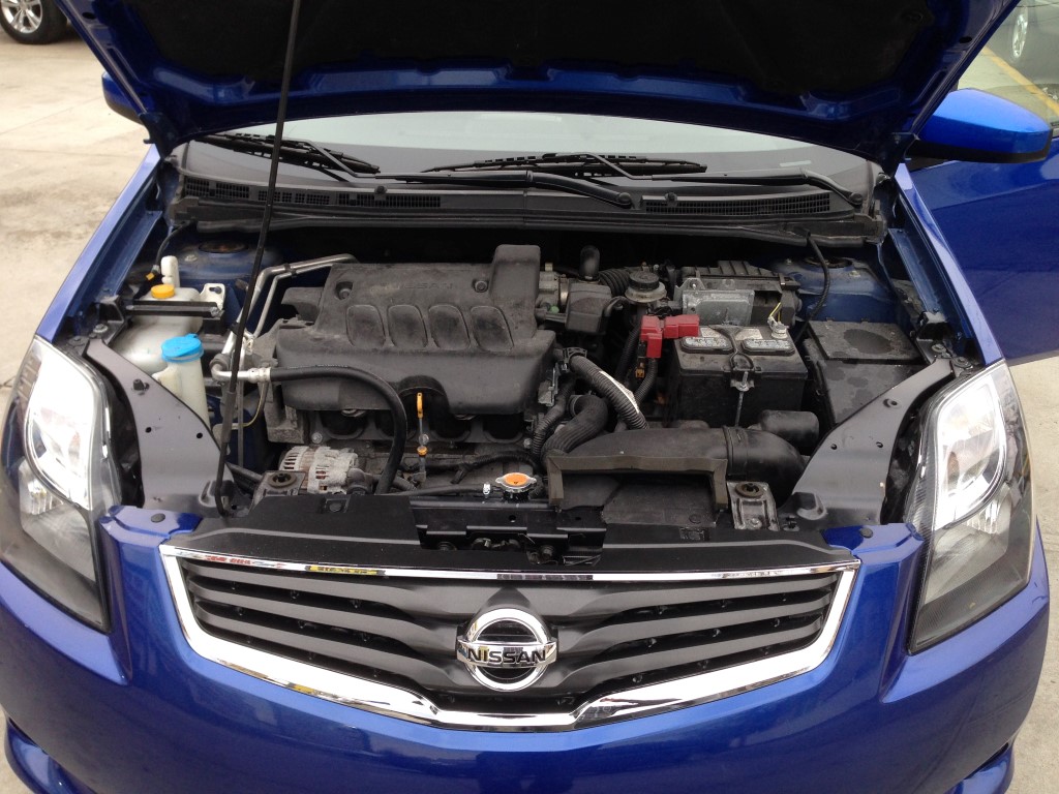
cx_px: 530
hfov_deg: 55.4
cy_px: 397
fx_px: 1010
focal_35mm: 33
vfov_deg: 42.9
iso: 80
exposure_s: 1/120
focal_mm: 4.12
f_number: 2.4
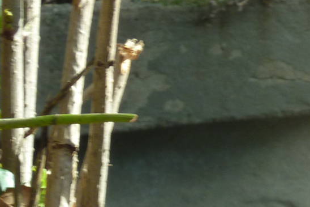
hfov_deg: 2.4
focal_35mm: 844
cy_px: 275
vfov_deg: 1.6
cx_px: 231
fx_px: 7265
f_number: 4.8
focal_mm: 45.7
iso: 125
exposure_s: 1/125
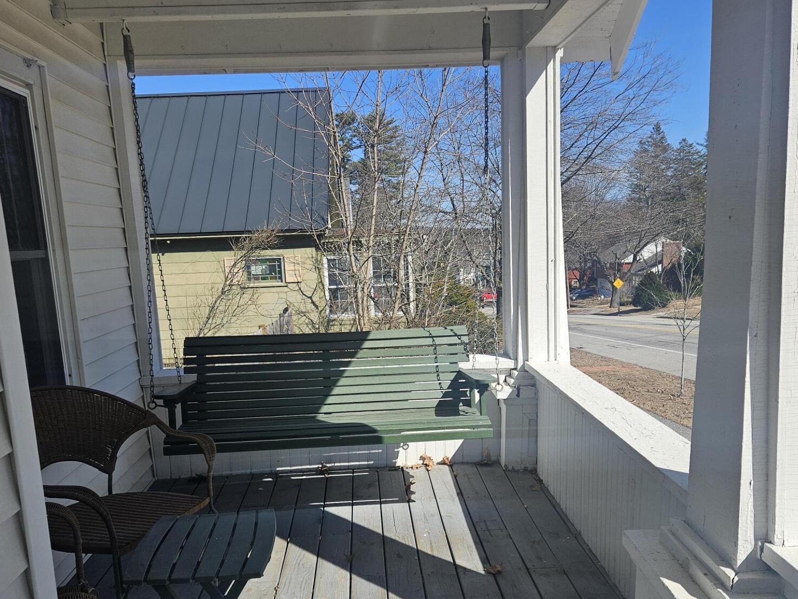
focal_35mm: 31
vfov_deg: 45.1
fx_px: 715
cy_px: 374
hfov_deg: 58.4
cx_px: 397
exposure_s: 1/1854
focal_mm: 5.4
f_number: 1.8
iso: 25
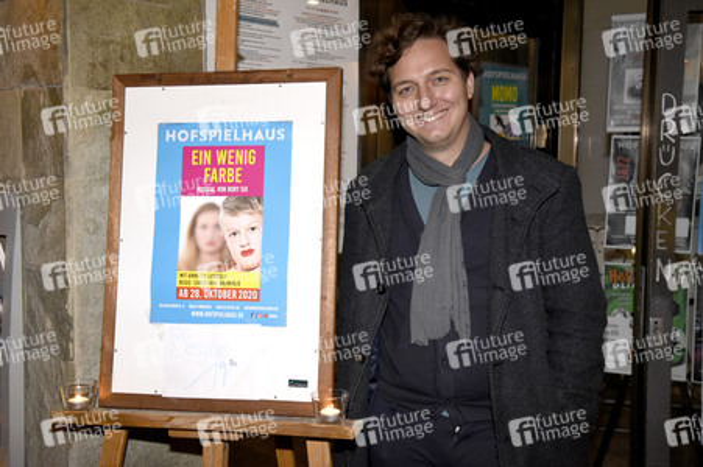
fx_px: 898
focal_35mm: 46
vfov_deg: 29.2
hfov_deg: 42.8
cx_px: 352
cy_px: 234
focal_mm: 46
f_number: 6.3
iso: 3200
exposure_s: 1/60
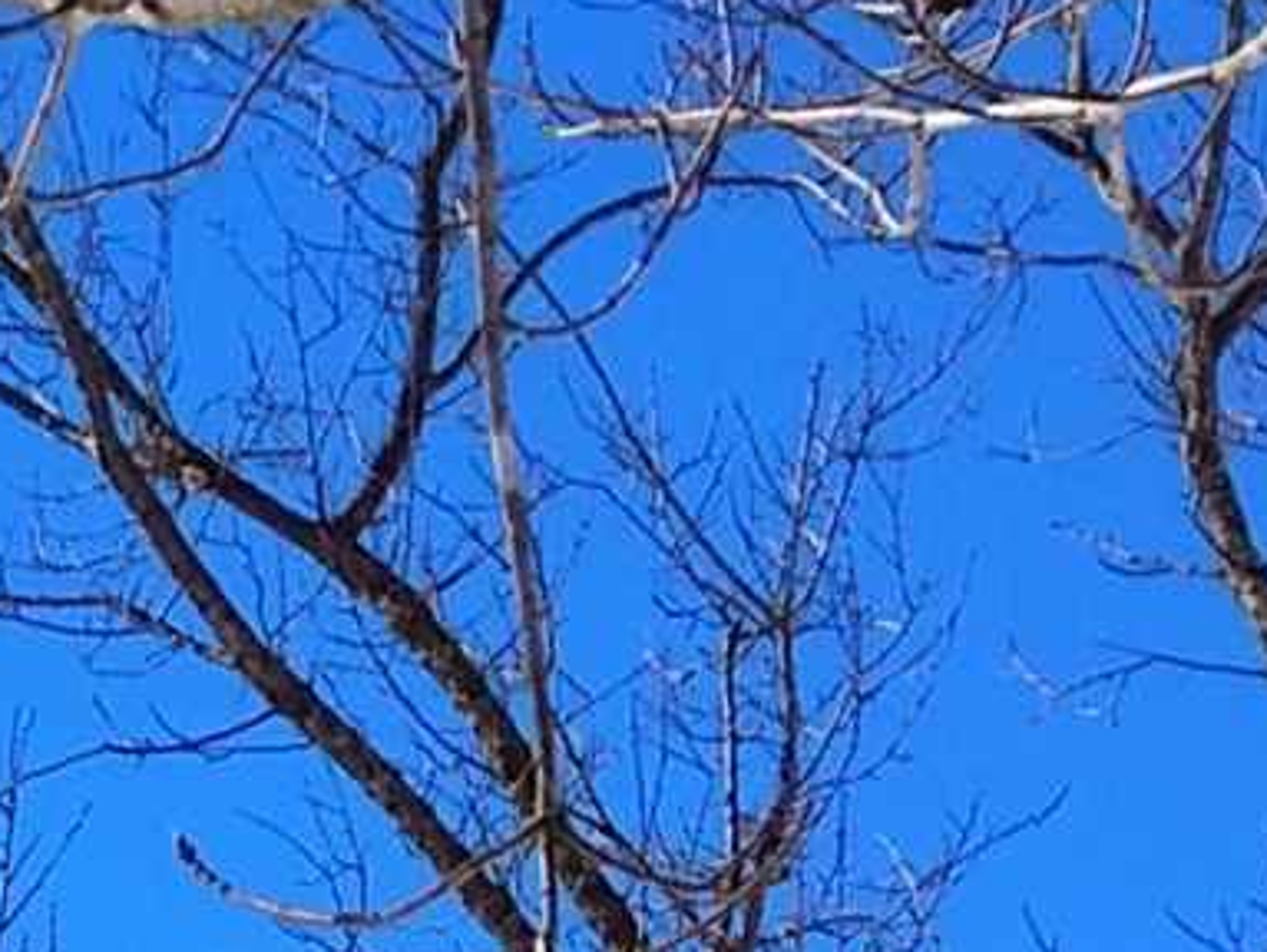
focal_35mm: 224
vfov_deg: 5.8
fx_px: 8206
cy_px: 3689
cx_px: -324
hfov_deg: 8.7
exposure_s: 1/1364
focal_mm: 4.26
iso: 100
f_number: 1.8
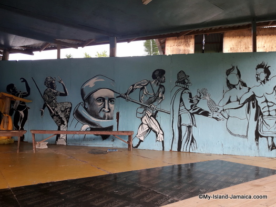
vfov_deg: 49.8
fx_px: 223
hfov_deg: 63.4
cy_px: 104
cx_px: 138
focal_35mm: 28
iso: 40
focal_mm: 3.7
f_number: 1.9
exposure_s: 1/50
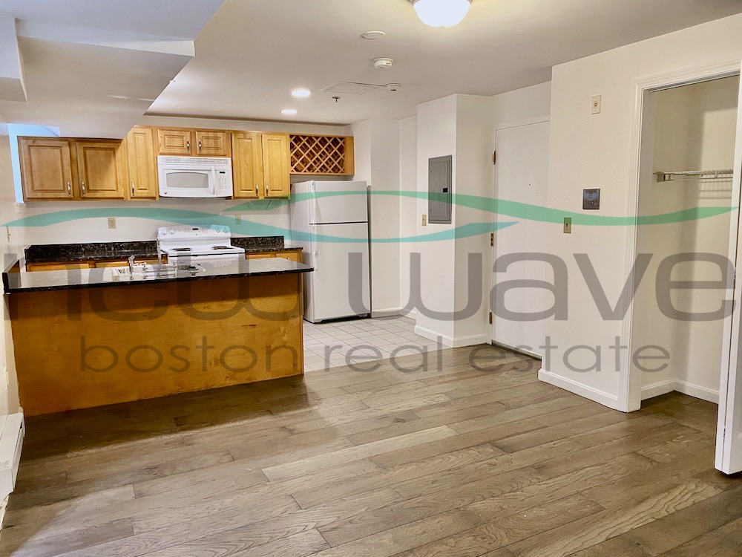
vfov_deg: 53.1
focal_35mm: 26
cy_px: 278
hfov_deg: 67.3
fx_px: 557
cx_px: 371
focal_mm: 4.25
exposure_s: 1/60
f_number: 1.8
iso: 160
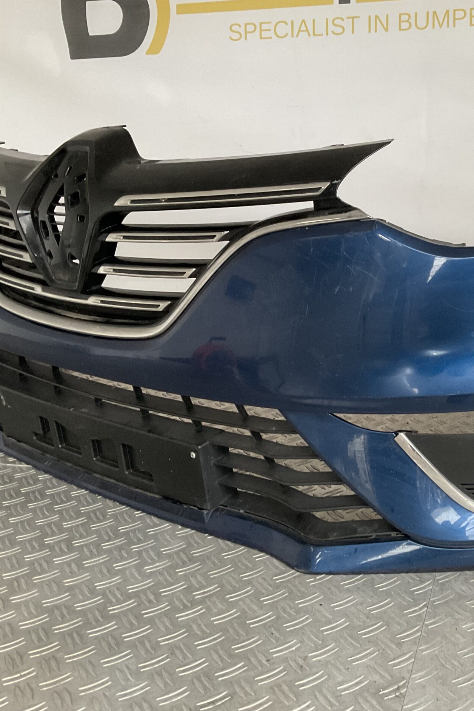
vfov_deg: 47.4
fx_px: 809
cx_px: 388
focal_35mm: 41
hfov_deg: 31.7
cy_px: 354
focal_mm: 3
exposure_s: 1/60
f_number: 1.8
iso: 200
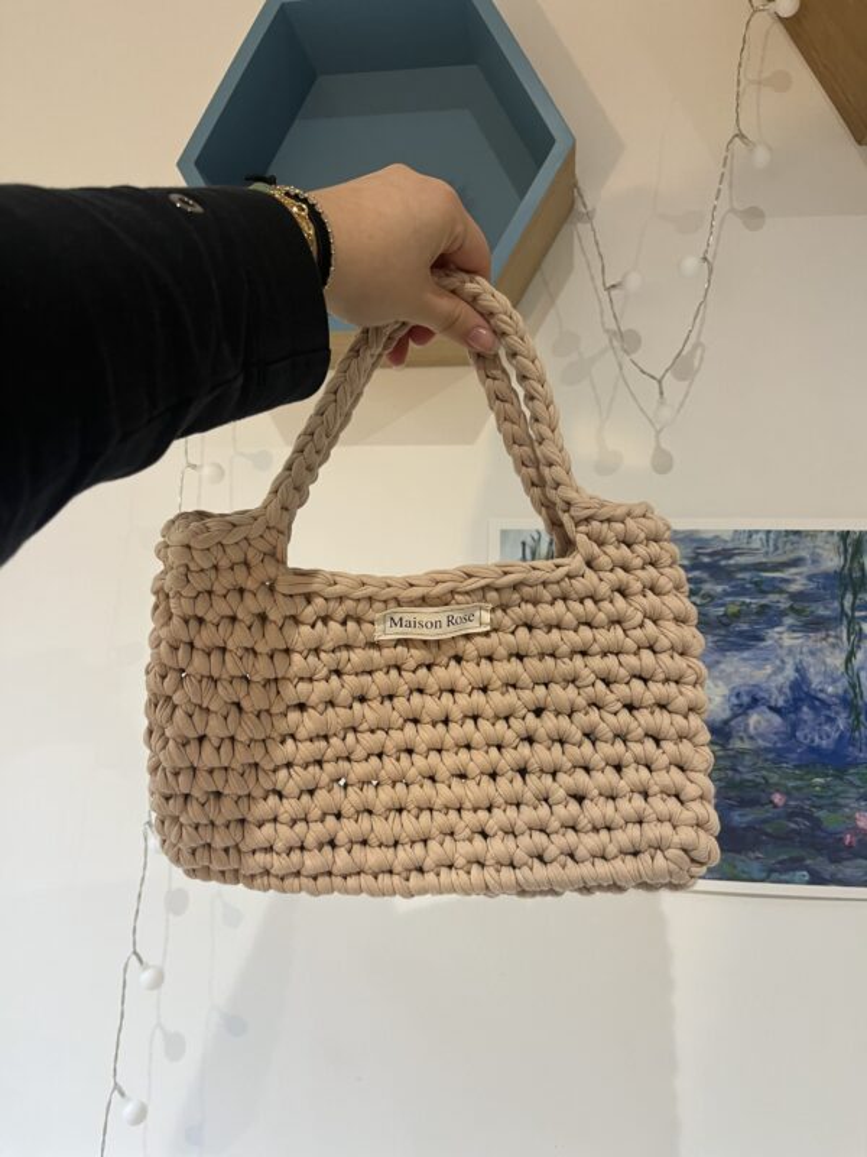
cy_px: 578
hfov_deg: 53.1
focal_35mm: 26
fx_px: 868
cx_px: 434
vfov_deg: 67.3
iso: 125
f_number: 1.6
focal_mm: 5.1
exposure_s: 1/50
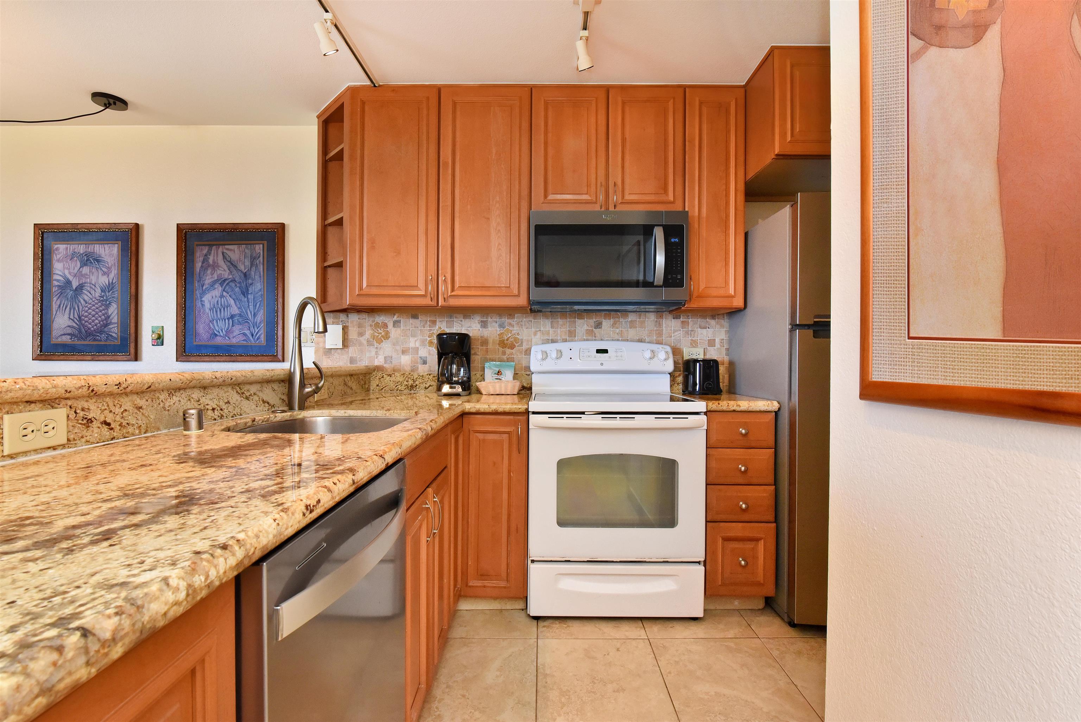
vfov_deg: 73.8
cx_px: 540
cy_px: 361
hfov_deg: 96.7
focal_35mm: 16
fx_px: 481
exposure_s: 1/60
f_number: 16
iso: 3200
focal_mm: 16
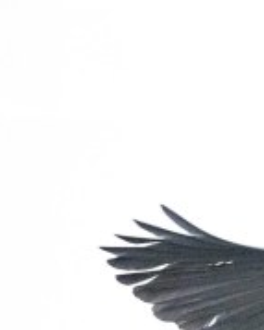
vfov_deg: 1.5
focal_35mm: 1283
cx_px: 690
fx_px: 12541
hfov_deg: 1.2
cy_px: 442
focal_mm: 306
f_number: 6.3
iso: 8000
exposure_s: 1/1000
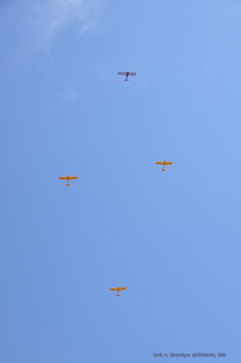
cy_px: 182
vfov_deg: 31.9
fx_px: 634
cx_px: 120
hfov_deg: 21.5
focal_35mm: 63
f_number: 8
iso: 200
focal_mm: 42
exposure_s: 1/100
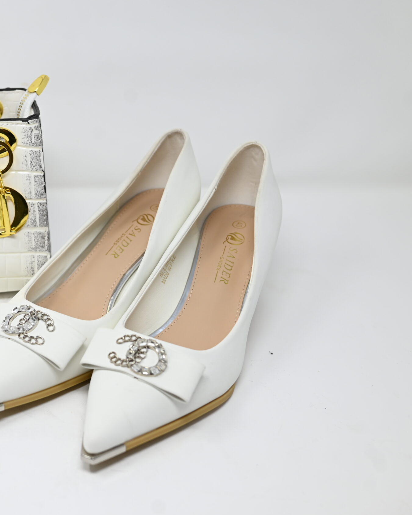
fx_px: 869
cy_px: 257
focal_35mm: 57
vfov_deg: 33.0
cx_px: 34
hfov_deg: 25.7
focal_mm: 40
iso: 400
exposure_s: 1/250
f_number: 4.5
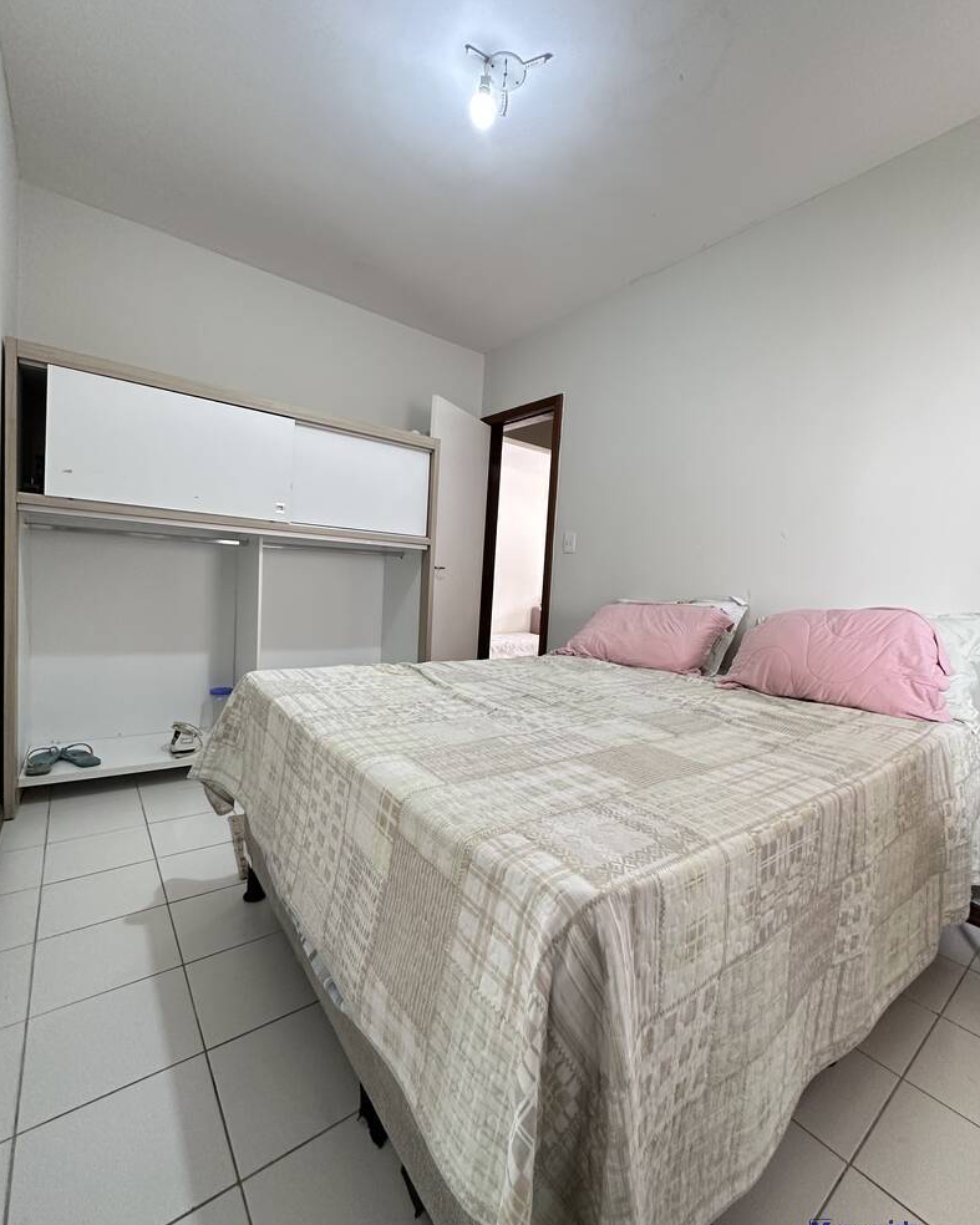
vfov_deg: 96.8
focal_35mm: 15
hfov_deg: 84.0
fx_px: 544
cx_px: 498
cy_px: 610
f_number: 2.2
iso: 320
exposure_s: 1/60
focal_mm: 2.22
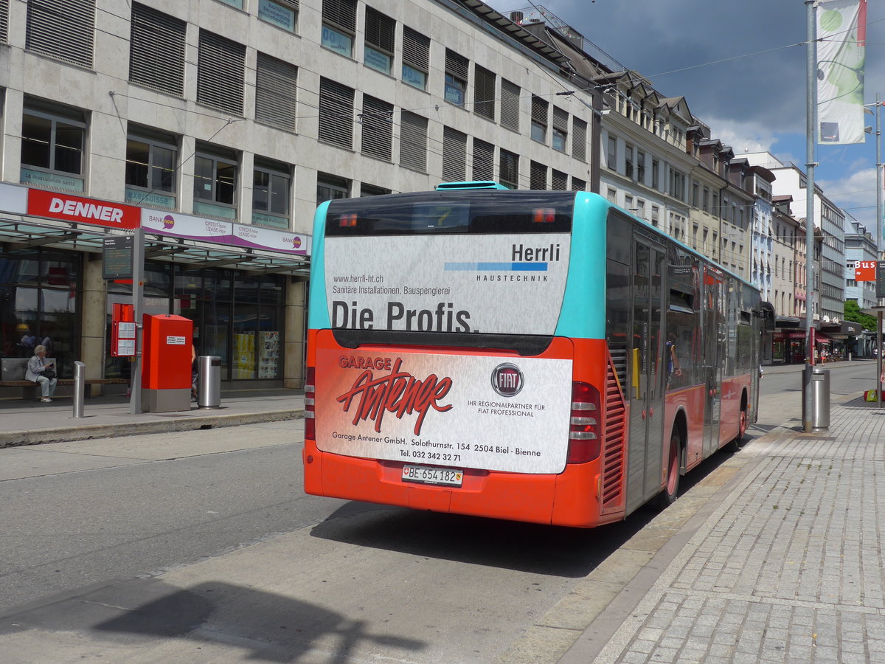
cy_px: 332
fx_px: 920
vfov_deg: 39.7
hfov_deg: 51.4
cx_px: 442
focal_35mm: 36
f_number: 3.2
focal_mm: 7.5
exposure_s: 1/2000
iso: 80
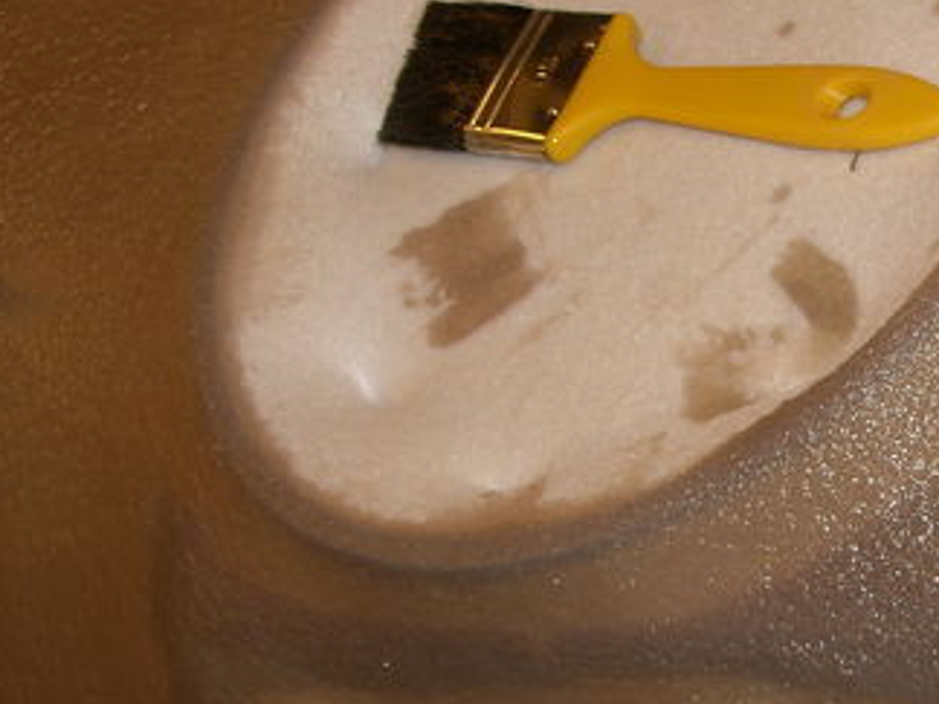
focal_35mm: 89
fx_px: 2414
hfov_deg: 21.5
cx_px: 867
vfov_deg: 16.6
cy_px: 408
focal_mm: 11.5
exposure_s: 1/50
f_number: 2.5
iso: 50
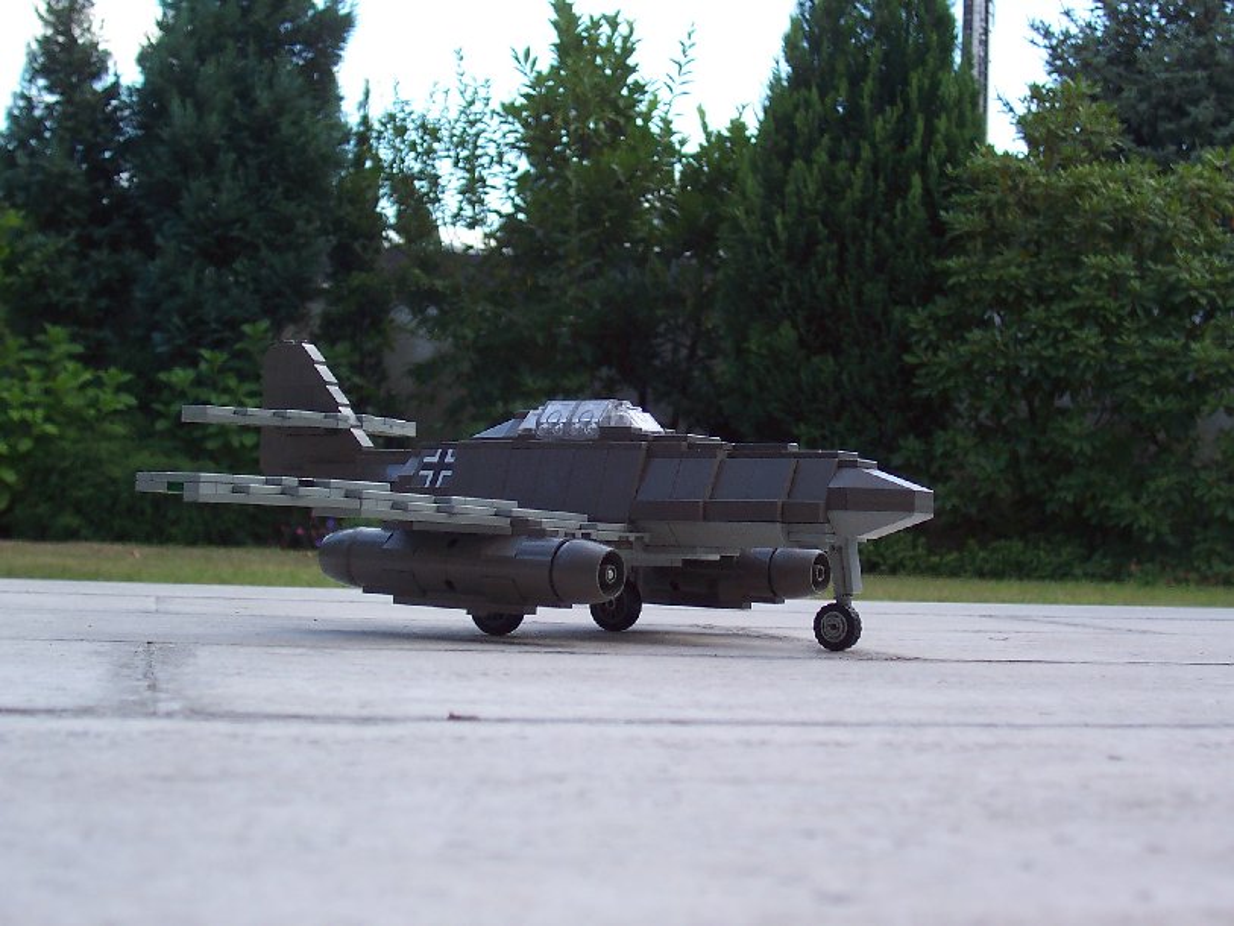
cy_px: 463
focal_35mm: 57
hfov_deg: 33.8
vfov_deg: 25.7
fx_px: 2032
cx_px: 617
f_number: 3.4
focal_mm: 8.6
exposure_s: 1/125
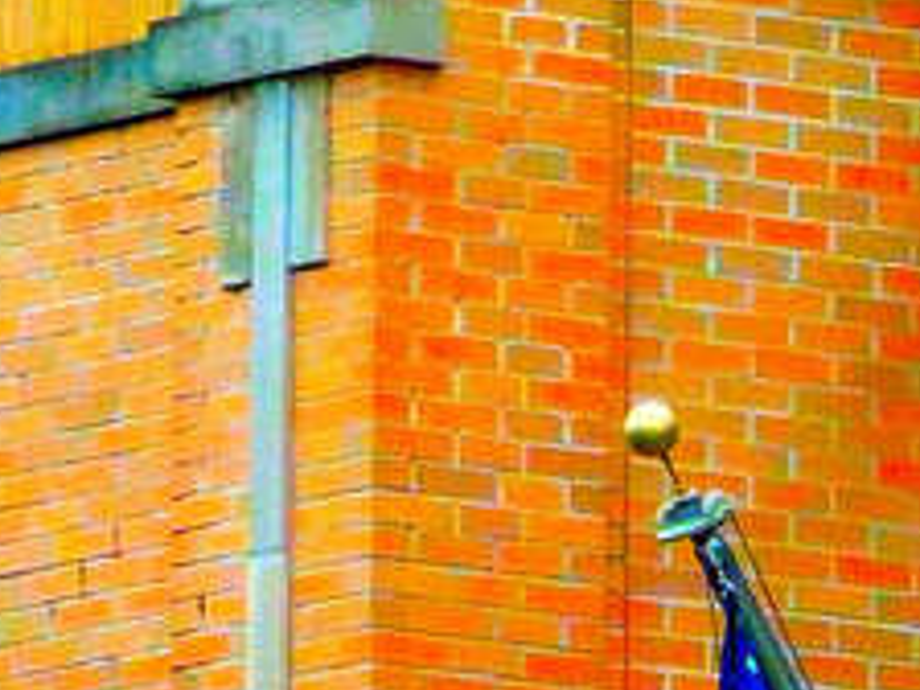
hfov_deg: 1.6
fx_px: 33248
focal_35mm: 1251
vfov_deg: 1.2
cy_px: -263
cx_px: 427
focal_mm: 63
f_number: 5.9
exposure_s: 1/250
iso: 1600
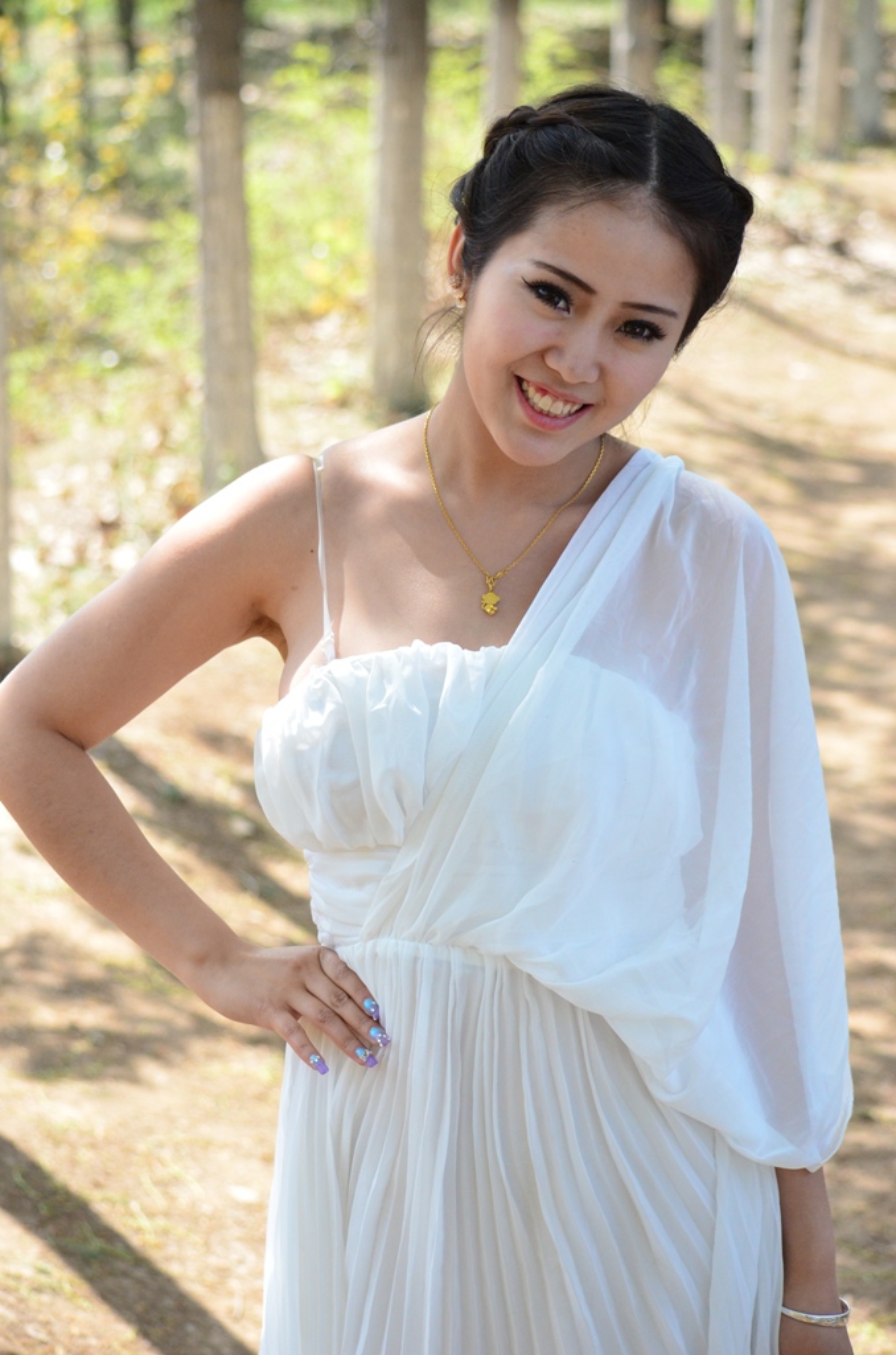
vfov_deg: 19.0
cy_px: 678
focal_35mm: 108
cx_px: 448
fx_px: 4051
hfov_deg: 12.6
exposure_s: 1/1250
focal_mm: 72
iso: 1250
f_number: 5.6
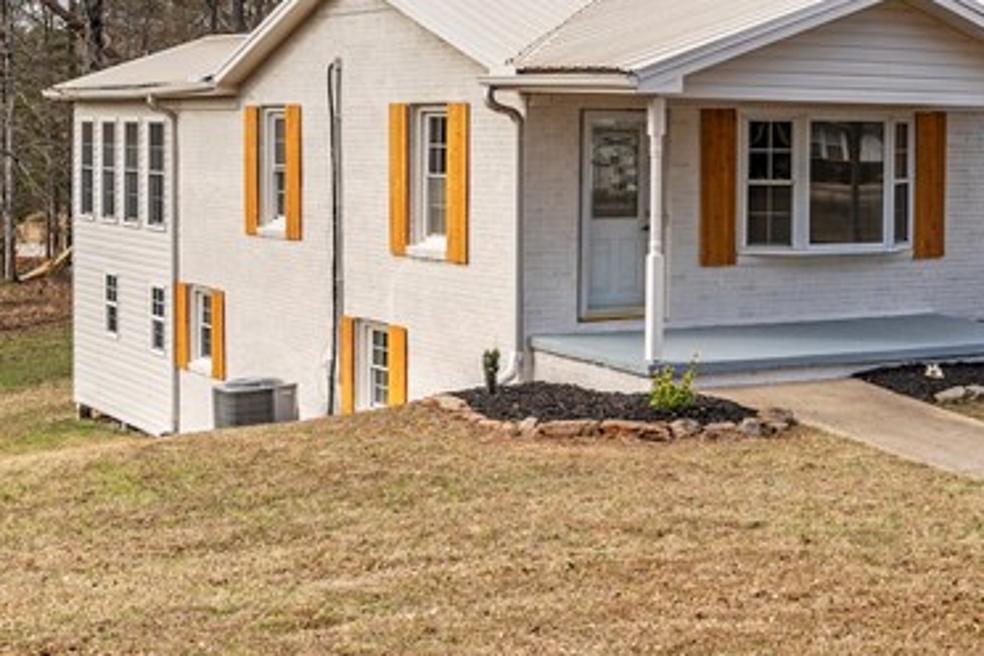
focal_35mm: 70
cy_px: 171
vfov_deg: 19.3
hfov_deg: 28.6
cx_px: 690
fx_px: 1913
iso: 100
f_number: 6.3
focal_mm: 24
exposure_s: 1/200
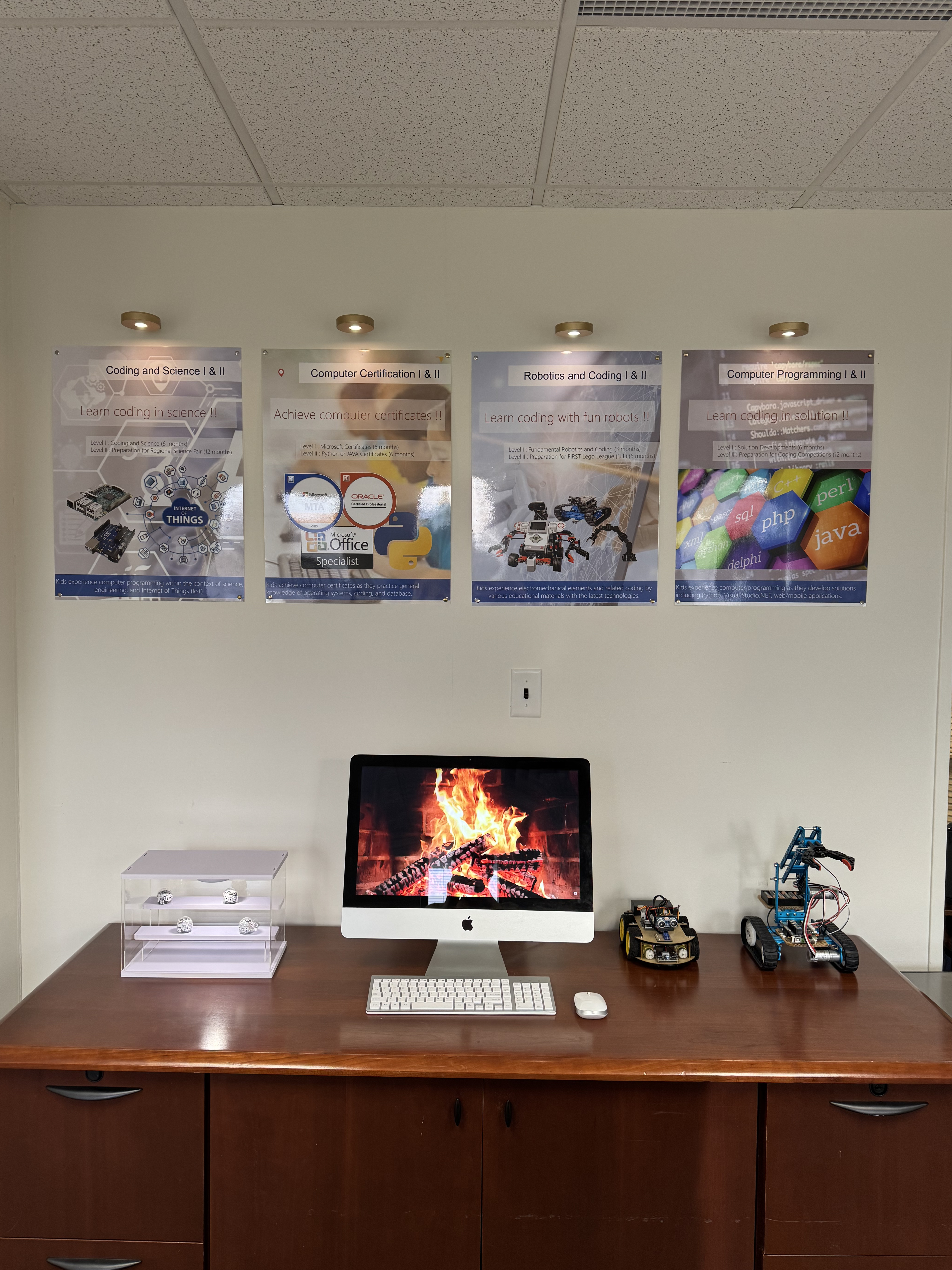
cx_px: 469
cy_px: 634
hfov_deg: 54.9
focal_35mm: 25
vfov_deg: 69.4
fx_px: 917
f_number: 1.78
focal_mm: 6.76
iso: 125
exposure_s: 1/60
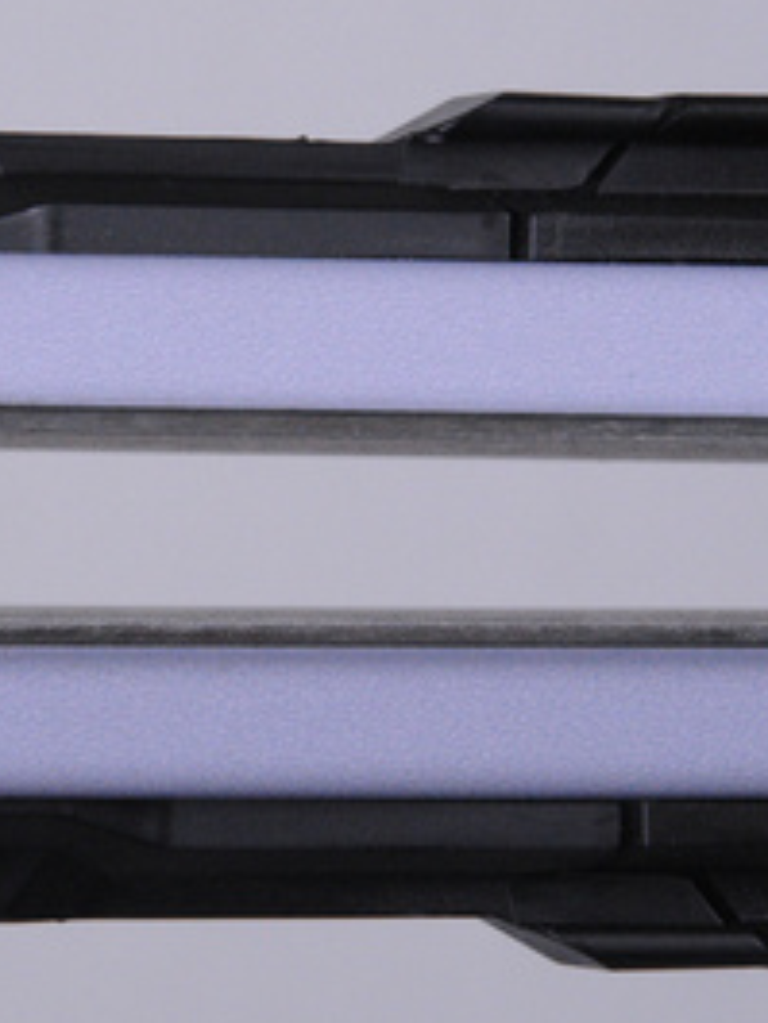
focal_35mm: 257
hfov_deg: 5.8
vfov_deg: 7.7
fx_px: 7591
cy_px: 508
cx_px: 139
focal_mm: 105
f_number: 16
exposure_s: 1/125
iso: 3200
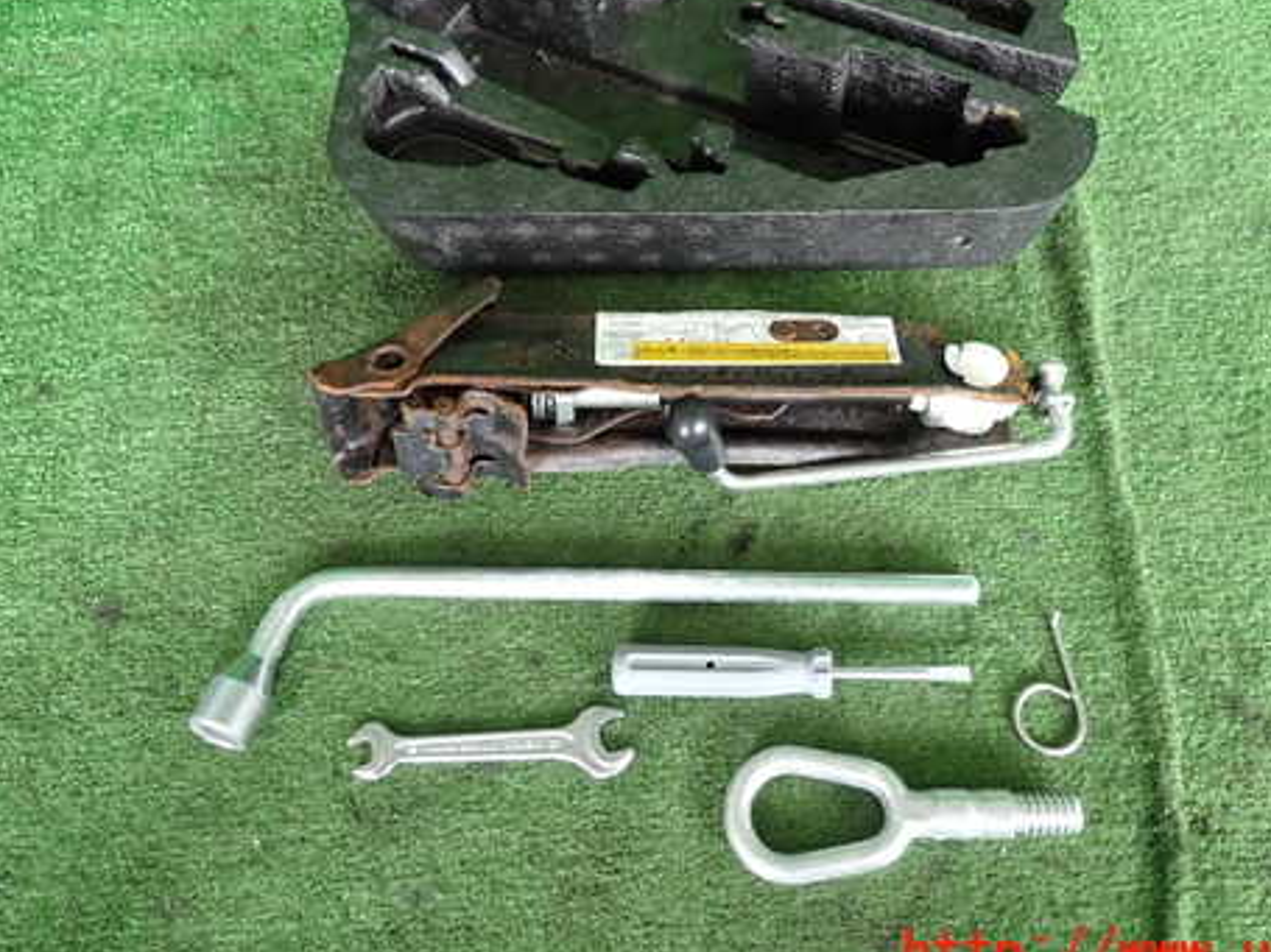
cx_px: 696
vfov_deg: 42.6
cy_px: 363
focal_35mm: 33
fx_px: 1211
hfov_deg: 55.3
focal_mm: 4.5
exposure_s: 1/60
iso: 200
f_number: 2
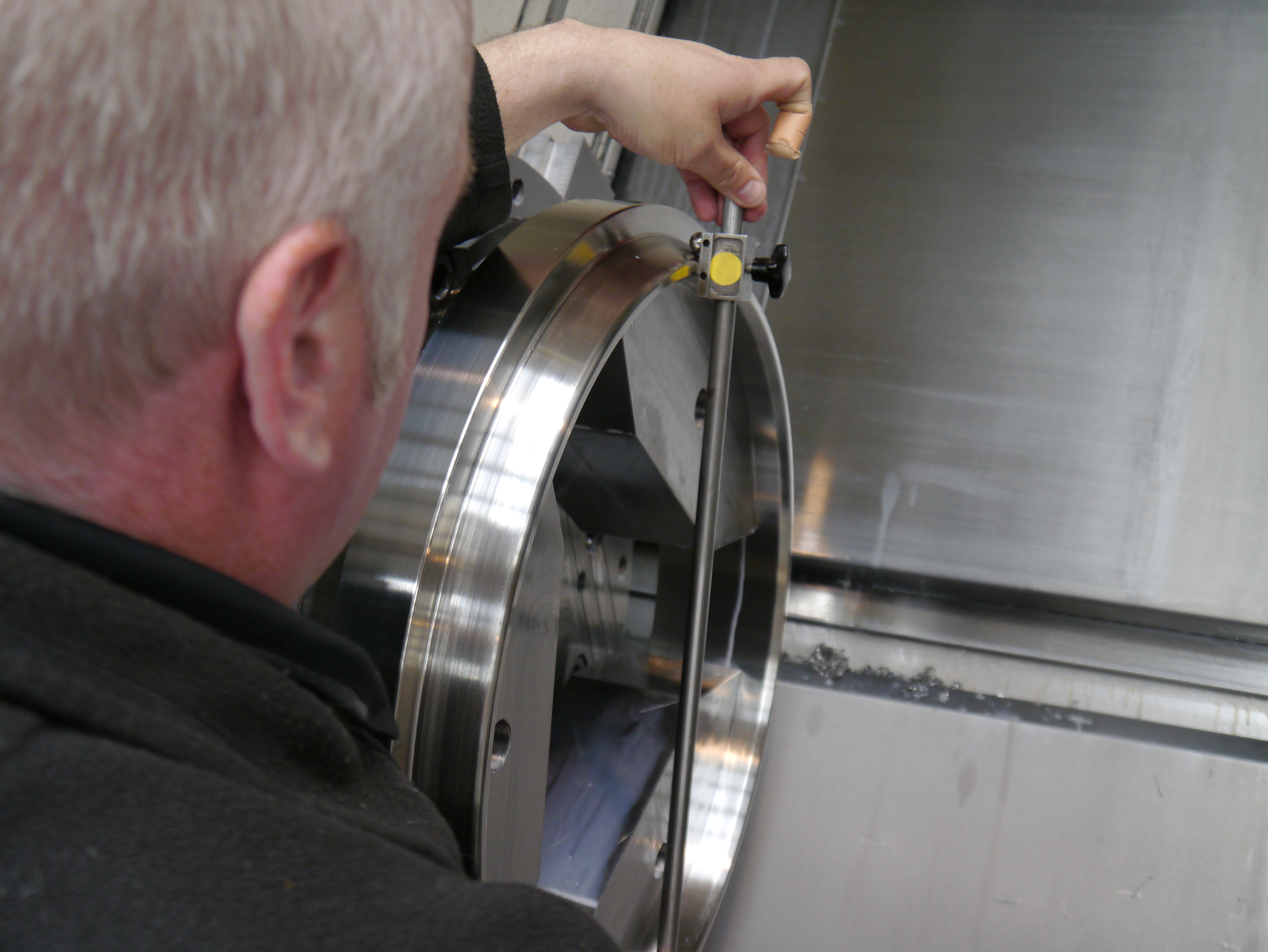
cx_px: 634
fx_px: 1612
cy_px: 476
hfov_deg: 42.9
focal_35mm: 44
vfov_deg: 32.9
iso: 400
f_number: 4.4
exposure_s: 1/60
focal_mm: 22
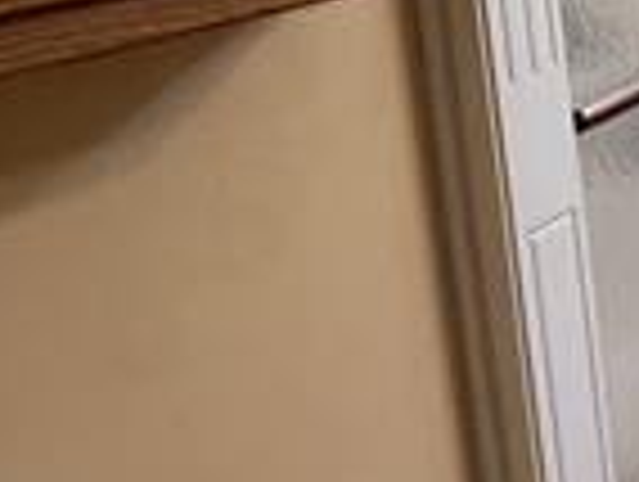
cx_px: 1386
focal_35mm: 63
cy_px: -113
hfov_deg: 17.3
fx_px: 1165
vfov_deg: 21.5
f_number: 2.2
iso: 200
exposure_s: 1/60
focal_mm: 2.22
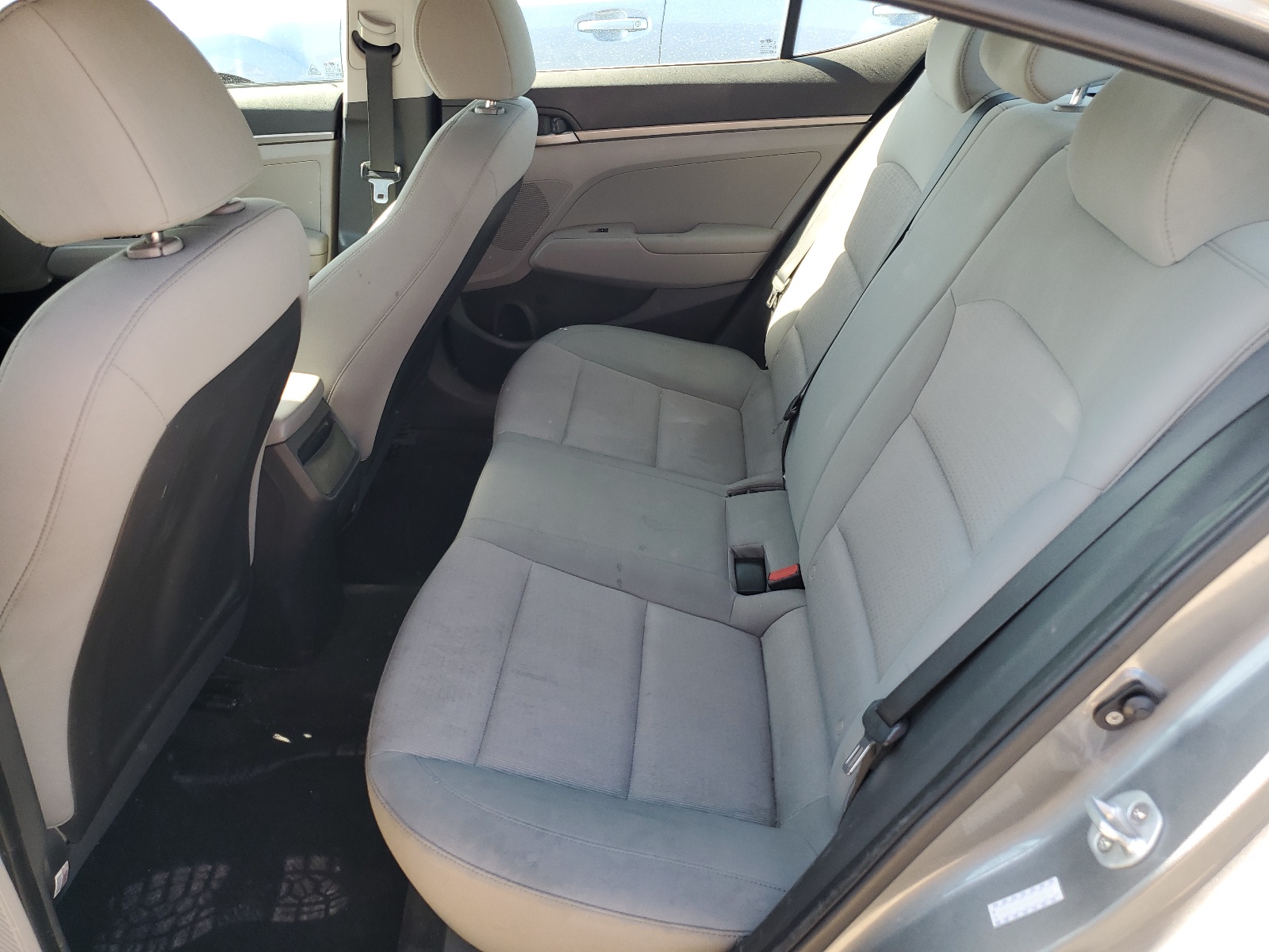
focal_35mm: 26
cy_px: 476
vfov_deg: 53.1
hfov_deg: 67.3
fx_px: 953
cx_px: 634
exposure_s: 1/189
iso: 50
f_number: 1.5
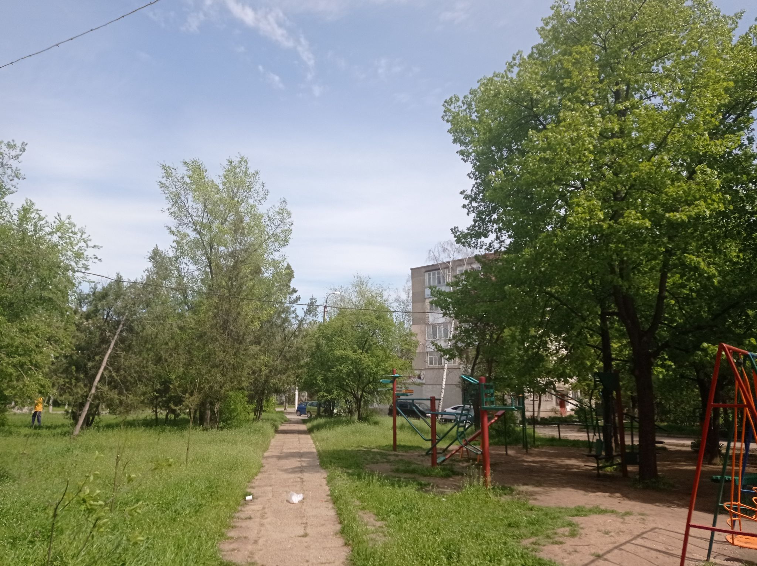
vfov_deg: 49.7
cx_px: 378
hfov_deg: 63.5
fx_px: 612
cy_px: 283
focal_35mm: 28
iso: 101
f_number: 1.79
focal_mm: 4.74
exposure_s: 1/2857
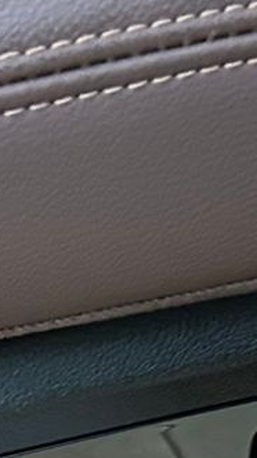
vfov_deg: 14.7
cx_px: -86
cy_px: 664
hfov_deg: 8.7
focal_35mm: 137
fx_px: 1661
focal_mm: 5.7
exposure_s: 1/24
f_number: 1.5
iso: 1000
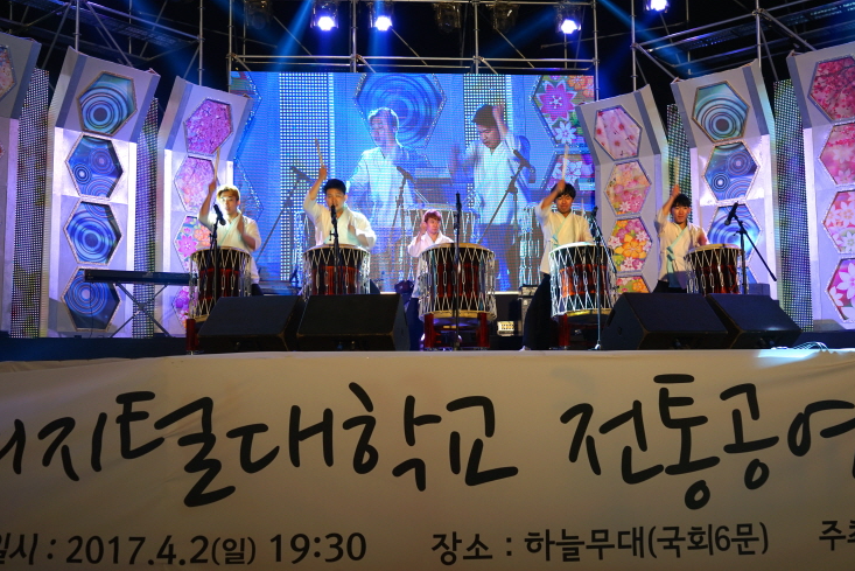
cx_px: 434
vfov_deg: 36.9
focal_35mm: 36
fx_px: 855
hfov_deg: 53.1
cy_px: 266
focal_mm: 33
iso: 250
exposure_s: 1/60
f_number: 4
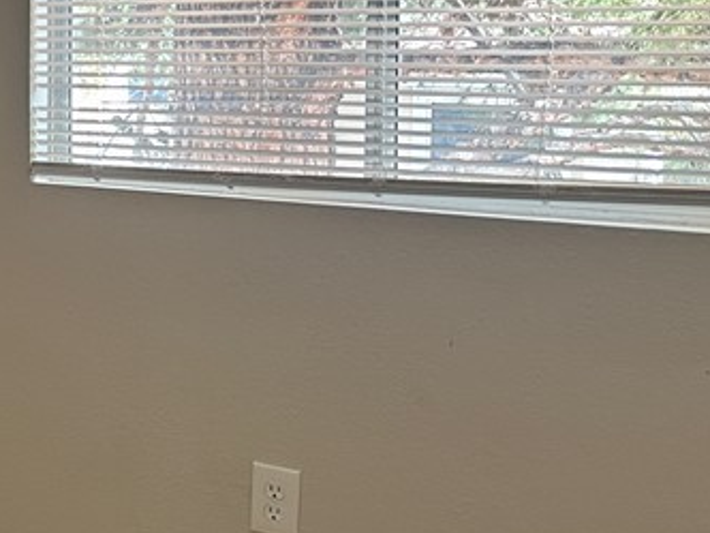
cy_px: 96
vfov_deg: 19.7
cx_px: -346
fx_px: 1518
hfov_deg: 22.0
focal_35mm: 74
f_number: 1.78
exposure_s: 1/120
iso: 125
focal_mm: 6.86
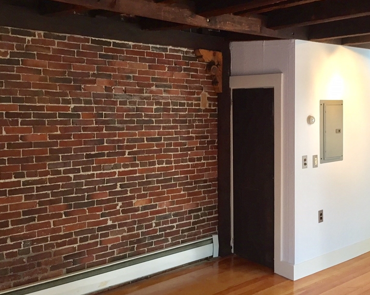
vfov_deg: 39.1
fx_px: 416
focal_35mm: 38
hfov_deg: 47.2
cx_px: 244
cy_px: 144
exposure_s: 1/30
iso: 80
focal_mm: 4.15
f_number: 2.2
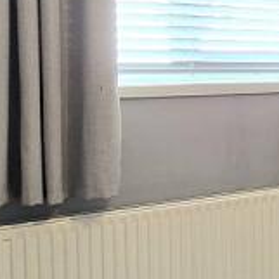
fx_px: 666
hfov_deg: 16.7
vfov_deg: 23.5
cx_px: 582
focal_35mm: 73
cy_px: 87
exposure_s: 1/50.3
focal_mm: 2.2
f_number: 2.2
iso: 160
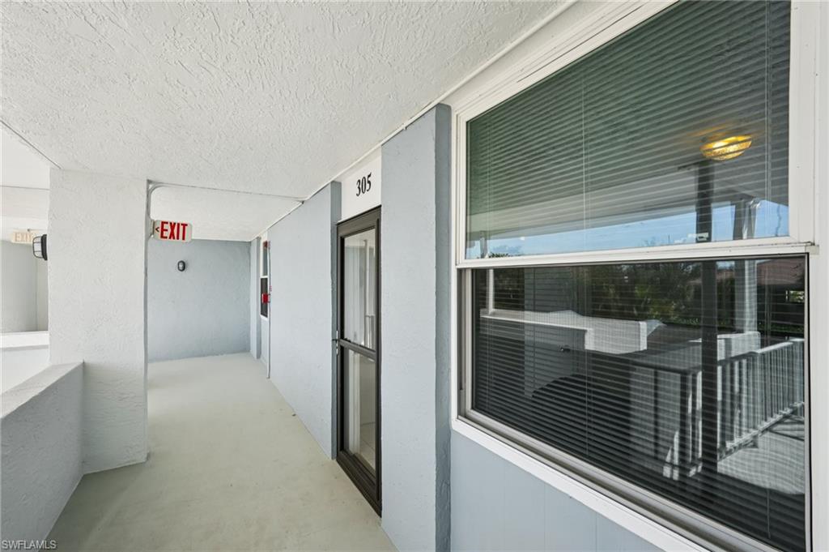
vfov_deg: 73.7
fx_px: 368
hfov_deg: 96.8
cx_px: 414
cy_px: 276
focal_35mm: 16
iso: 400
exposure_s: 1/320
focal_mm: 16
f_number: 8
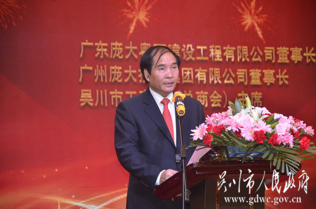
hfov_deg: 12.3
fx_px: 1471
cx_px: 158
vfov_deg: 8.1
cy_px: 104
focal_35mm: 168
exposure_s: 1/60
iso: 1000
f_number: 5.6
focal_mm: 112
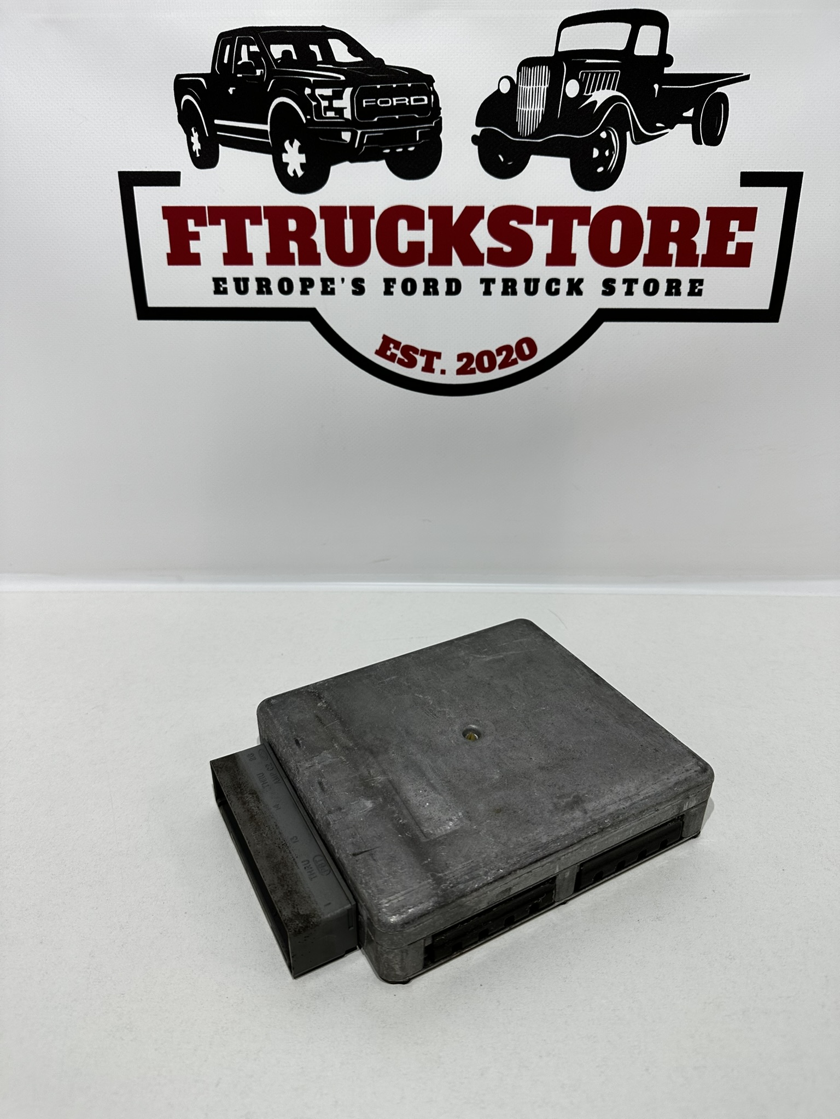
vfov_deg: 71.6
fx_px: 777
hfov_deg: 56.8
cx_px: 420
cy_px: 560
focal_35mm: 24
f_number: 1.78
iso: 80
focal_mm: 6.86
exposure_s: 1/100
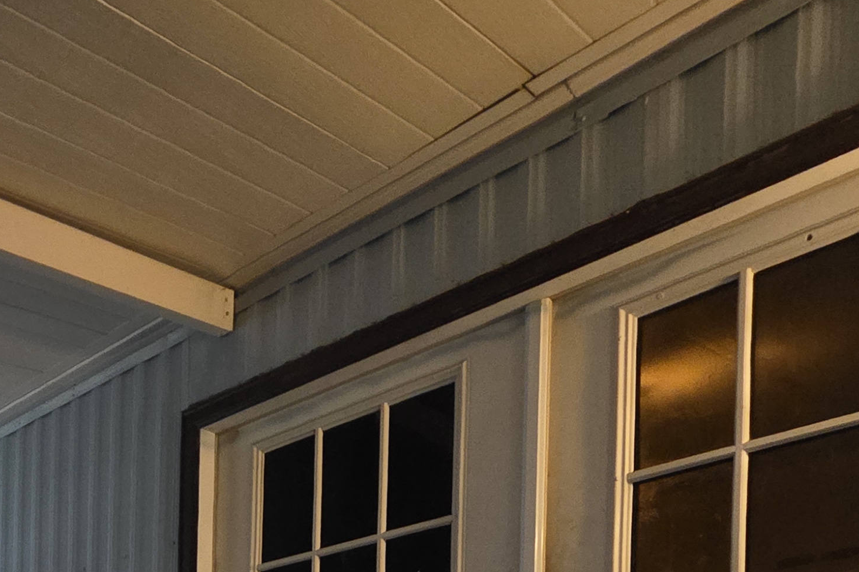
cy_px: 840
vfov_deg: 26.7
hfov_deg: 43.7
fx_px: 883
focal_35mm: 37
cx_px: -16
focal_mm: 2.2
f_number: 1.9
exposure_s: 1/40
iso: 1000
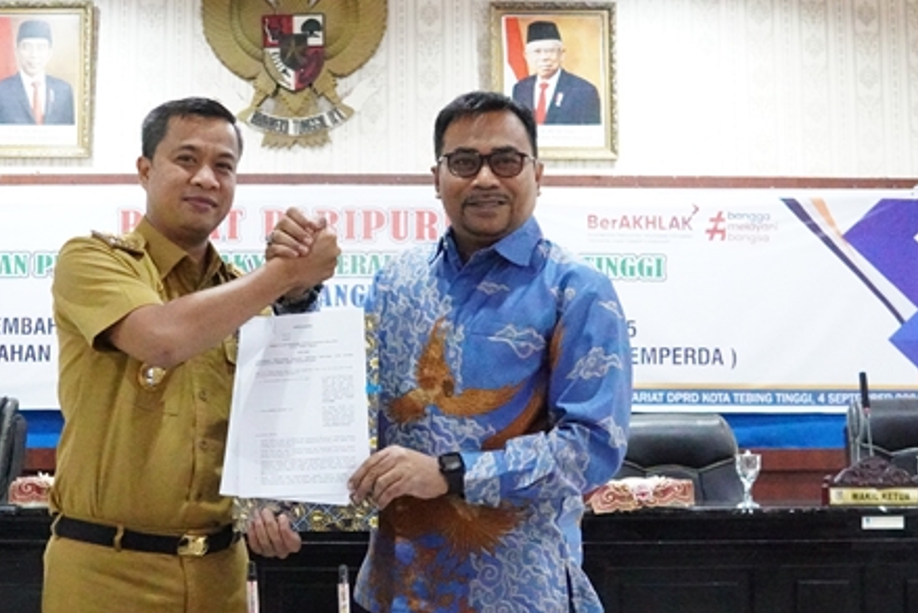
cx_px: 358
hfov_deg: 36.2
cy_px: 359
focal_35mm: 55
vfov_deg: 24.7
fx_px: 1396
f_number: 4
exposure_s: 1/250
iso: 32000
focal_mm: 25
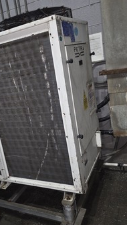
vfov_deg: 58.0
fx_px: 203
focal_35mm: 34
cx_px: 25
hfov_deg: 33.7
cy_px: 114
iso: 125
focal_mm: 6.3
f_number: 1.7
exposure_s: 1/13.1
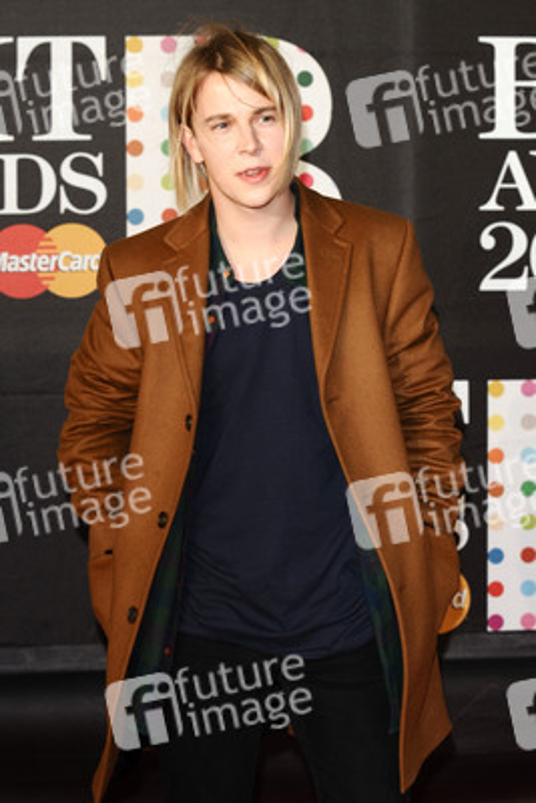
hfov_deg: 11.4
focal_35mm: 120
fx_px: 2677
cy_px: 402
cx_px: 268
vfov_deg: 17.1
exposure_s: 1/200
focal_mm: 80
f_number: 4.5
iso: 320
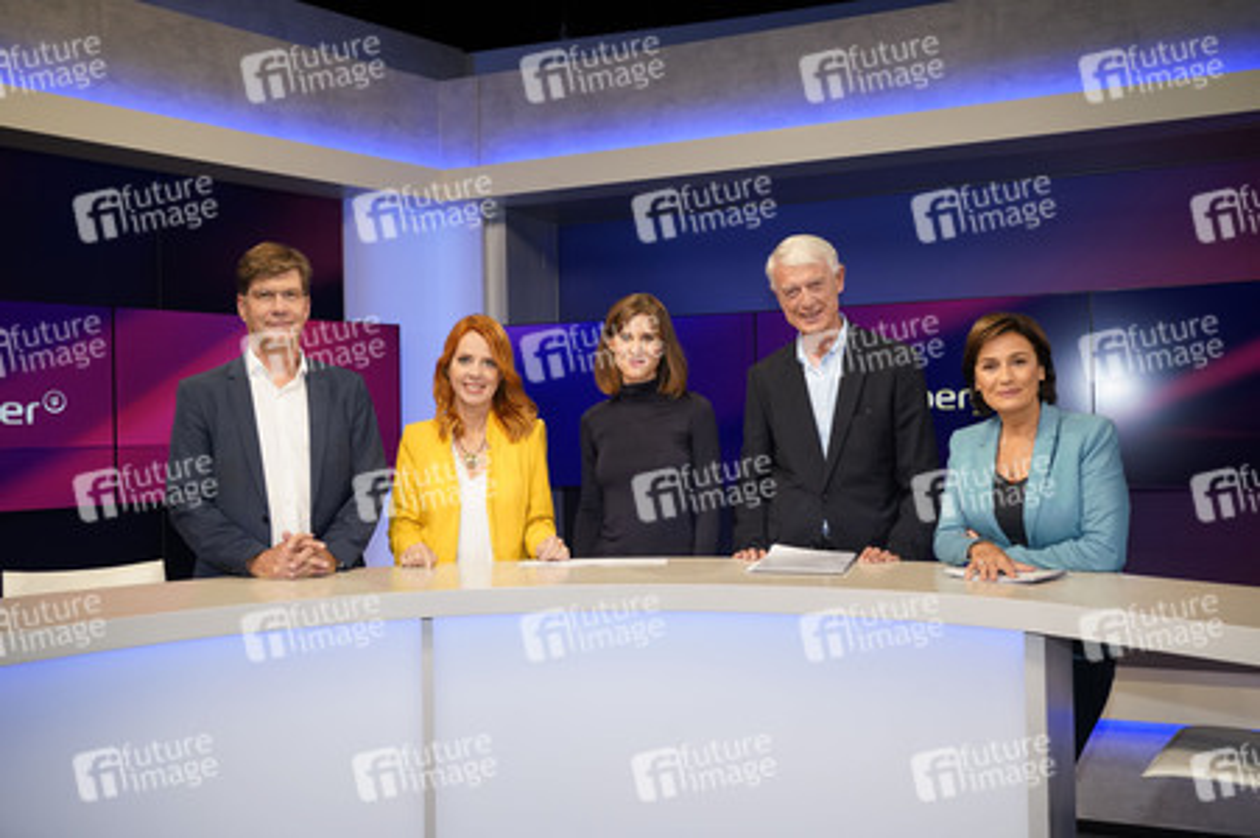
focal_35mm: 33
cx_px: 630
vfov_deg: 39.9
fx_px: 1154
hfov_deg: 57.3
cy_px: 419
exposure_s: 1/125
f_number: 5.6
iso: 2000
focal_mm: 33
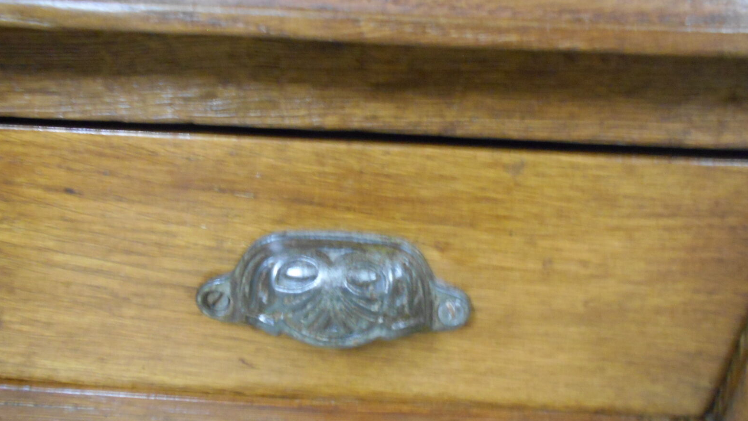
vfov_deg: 40.0
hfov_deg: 66.1
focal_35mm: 29
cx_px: 373
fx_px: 575
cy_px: 254
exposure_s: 1/8
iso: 560
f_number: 3.2
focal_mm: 4.6
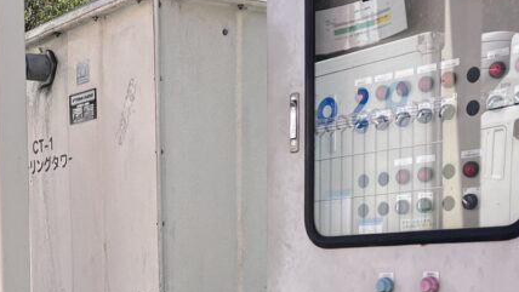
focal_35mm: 73
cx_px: 102
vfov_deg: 15.8
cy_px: 374
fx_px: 1005
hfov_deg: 28.3
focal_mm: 3.99
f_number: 1.8
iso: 32
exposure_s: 1/1033
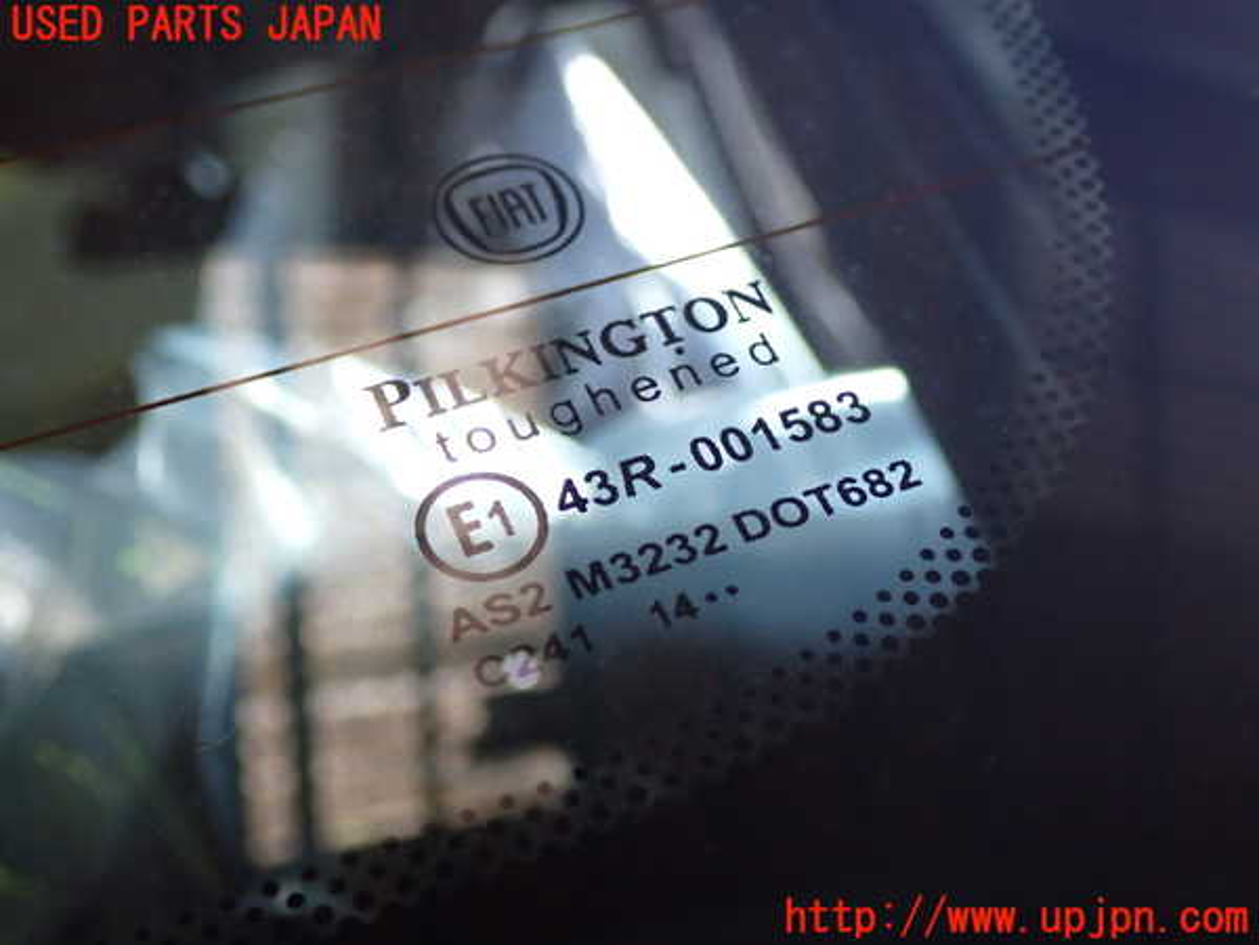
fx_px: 1709
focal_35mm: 47
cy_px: 472
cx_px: 630
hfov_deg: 40.4
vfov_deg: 30.9
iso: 400
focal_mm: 8.4
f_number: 3.1
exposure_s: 1/50
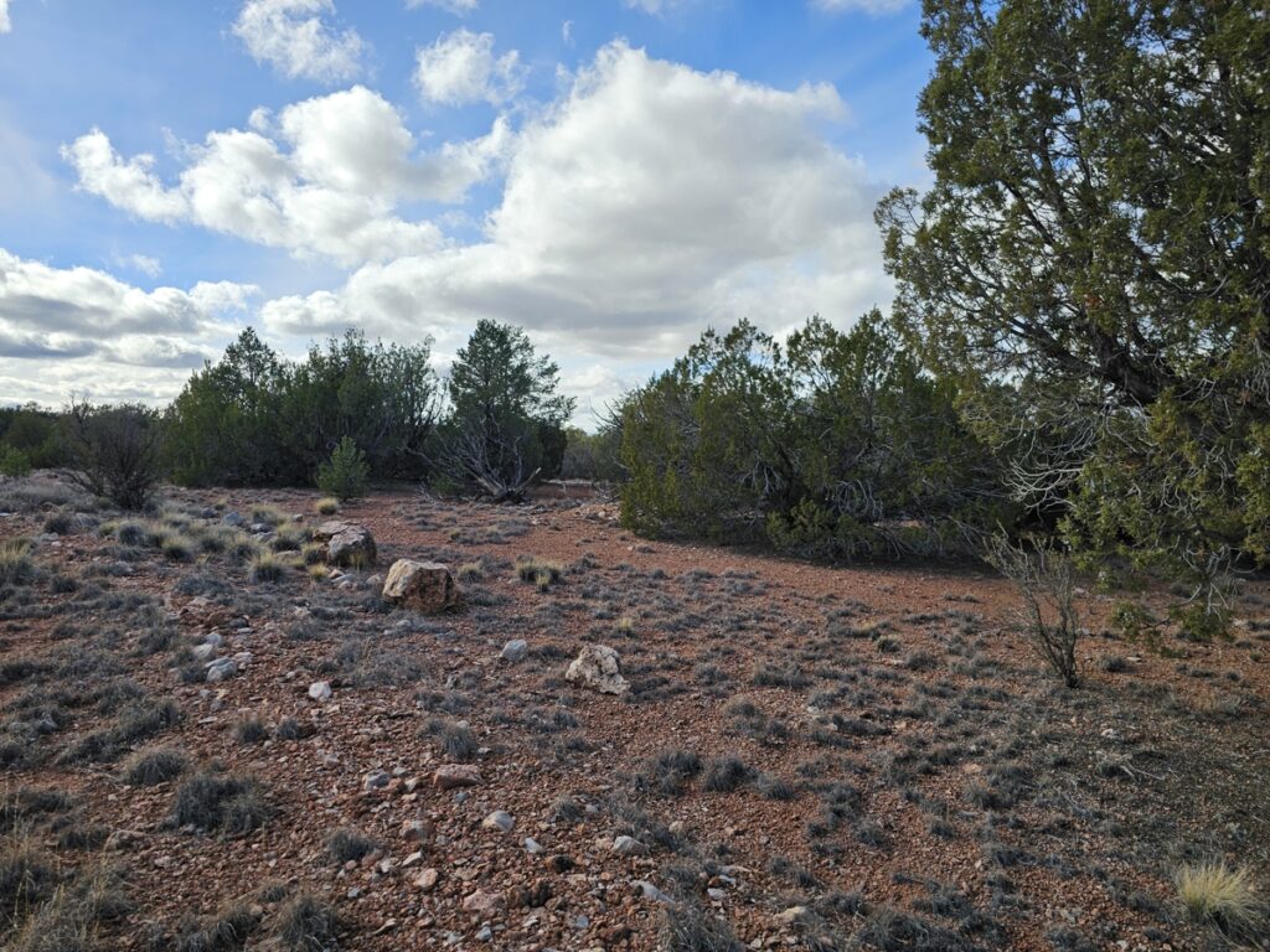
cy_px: 476
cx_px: 635
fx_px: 844
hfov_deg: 73.9
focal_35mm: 23
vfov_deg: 58.9
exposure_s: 1/892
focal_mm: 6.3
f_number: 1.7
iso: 12
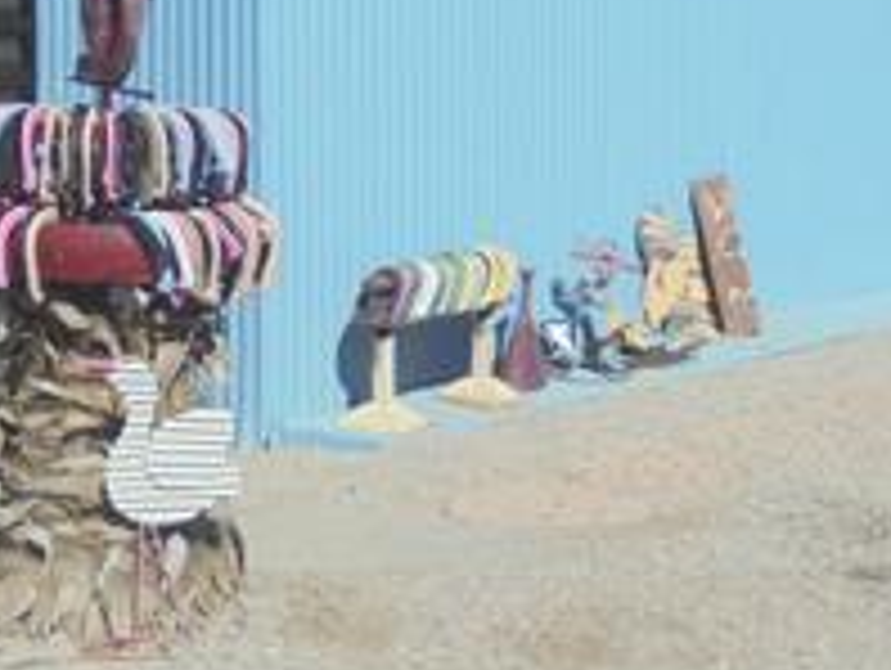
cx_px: -40
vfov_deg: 17.4
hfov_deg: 22.2
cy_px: 72
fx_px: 2165
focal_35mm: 84
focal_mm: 4.6
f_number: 11.5
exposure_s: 1/160
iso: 100
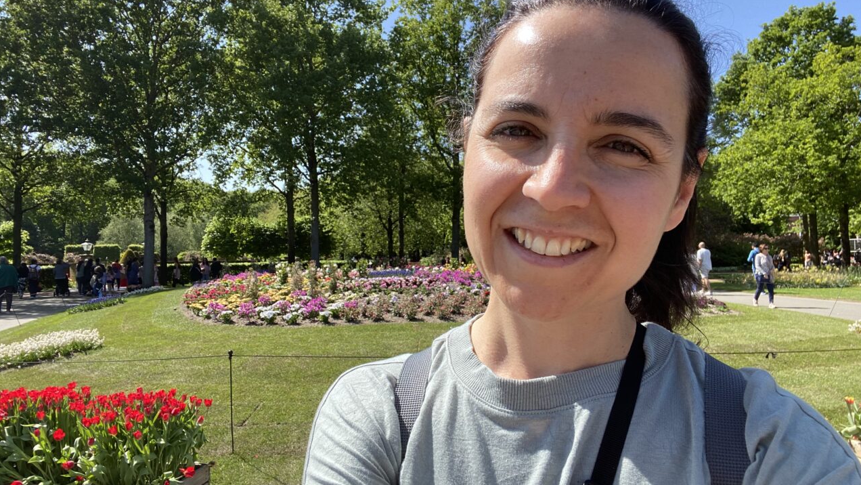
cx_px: 434
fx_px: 594
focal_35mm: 26
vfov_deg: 44.4
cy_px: 224
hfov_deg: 71.9
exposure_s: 1/474
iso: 25
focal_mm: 2.71
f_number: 2.2
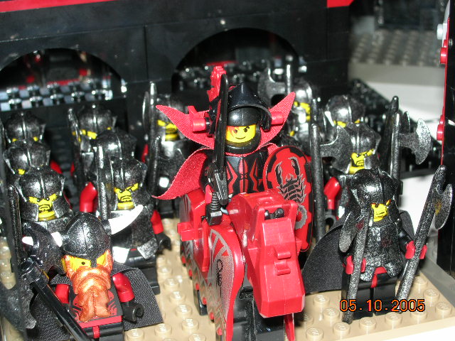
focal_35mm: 82
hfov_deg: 23.8
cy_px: 170
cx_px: 228
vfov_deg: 18.0
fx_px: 1078
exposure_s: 1/60.1
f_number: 6.8
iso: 64
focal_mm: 17
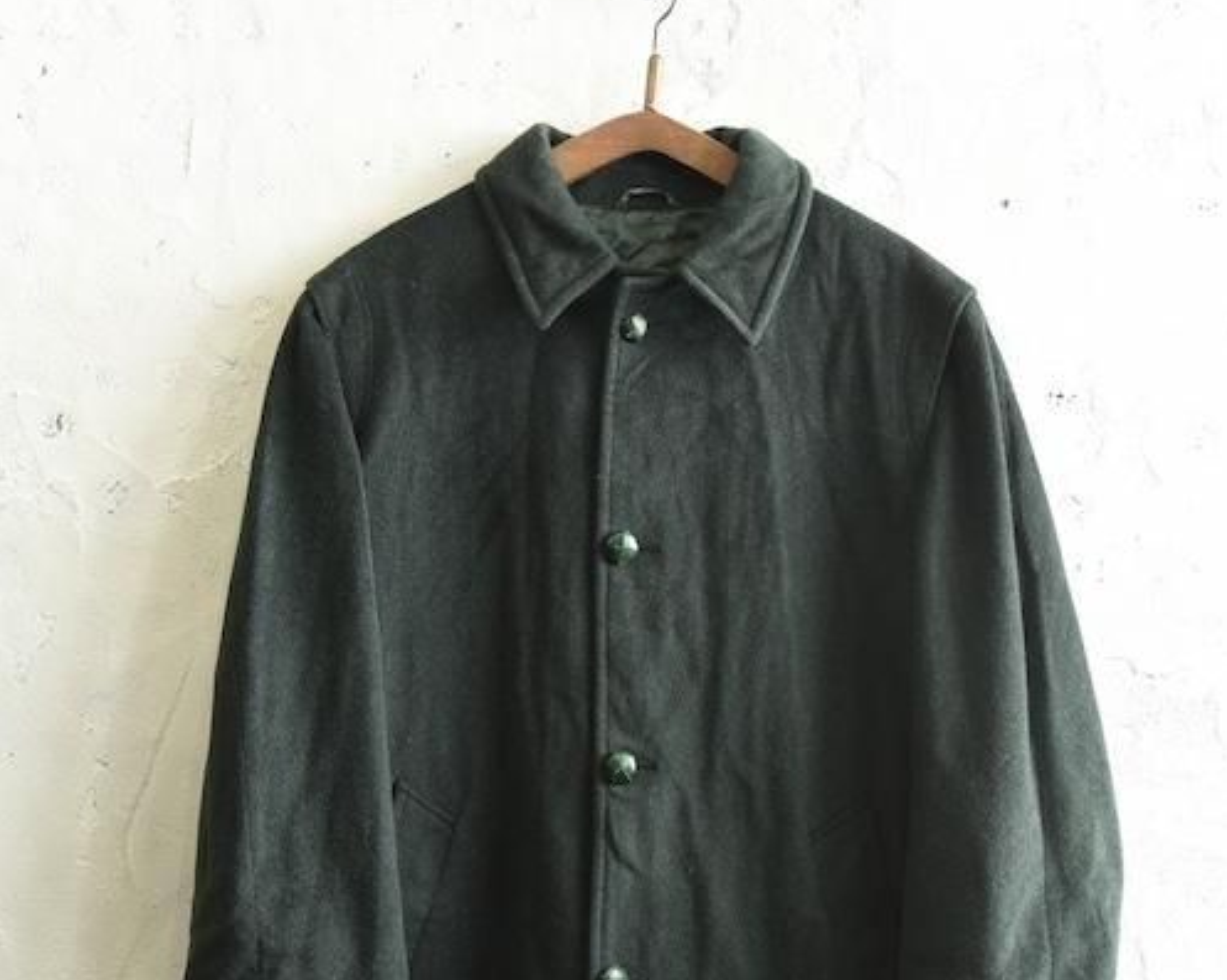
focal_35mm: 54
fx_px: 1960
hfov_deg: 34.8
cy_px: 810
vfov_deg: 27.4
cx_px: 617
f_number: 5.6
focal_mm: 38
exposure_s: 1/80
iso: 1250
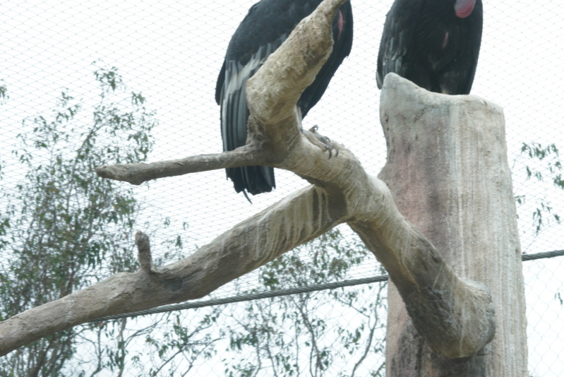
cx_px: 313
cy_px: 107
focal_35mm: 273
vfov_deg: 5.0
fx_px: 4280
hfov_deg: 7.5
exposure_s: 1/60
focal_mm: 90
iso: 160
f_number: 10
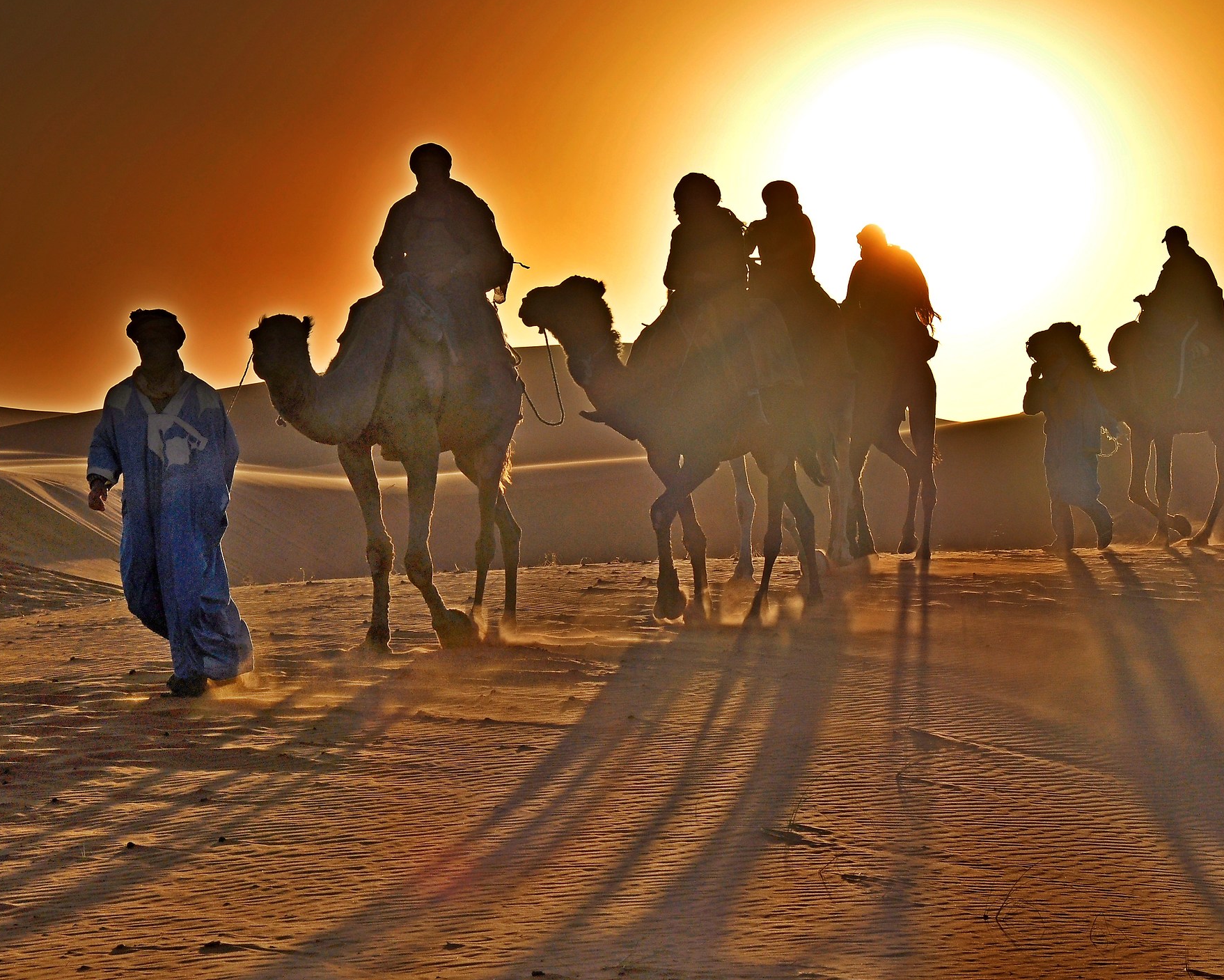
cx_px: 773
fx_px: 4312
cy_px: 430
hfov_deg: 16.1
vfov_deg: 13.0
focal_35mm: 119
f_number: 11
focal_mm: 62
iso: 200
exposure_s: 1/2000
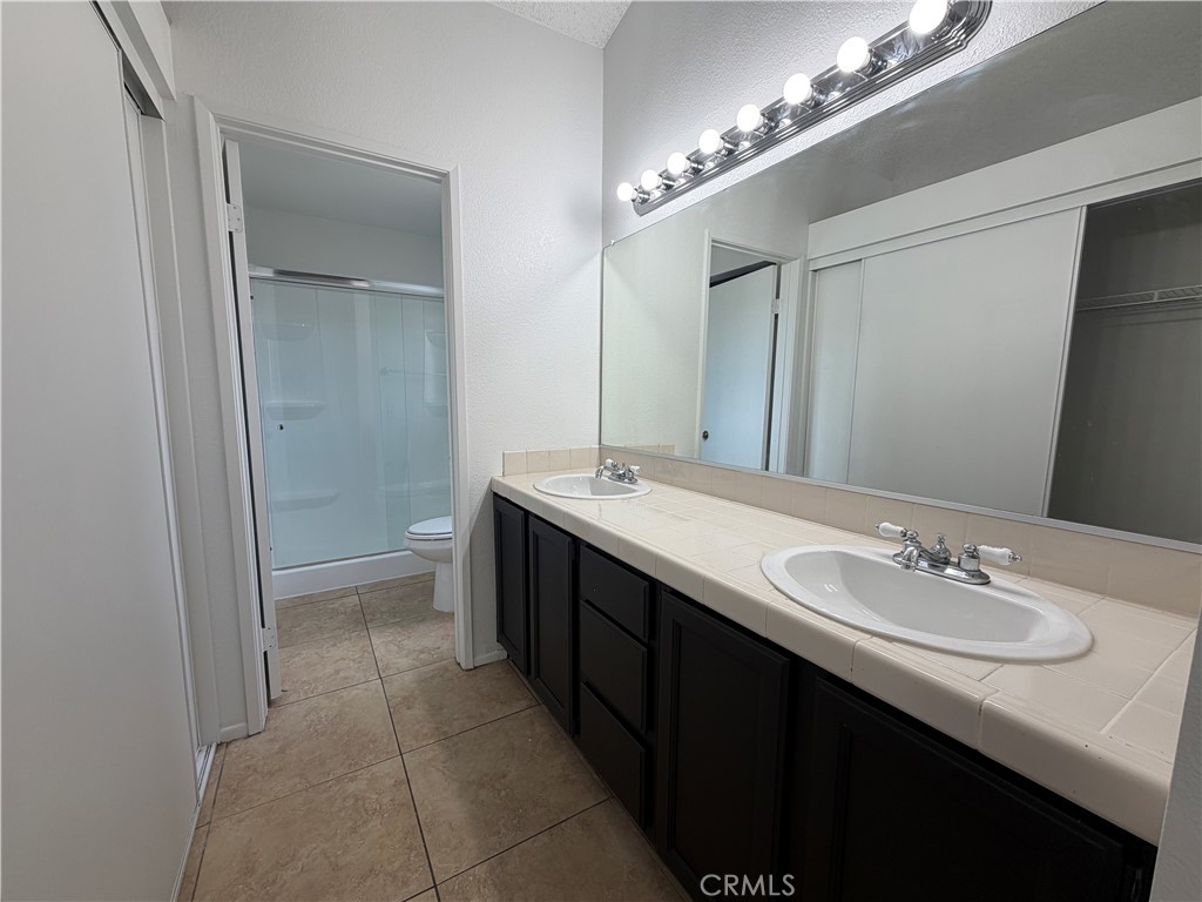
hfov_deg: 102.1
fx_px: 486
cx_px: 601
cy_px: 451
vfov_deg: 85.7
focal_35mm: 14
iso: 50
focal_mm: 2.22
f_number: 2.2
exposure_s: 1/120
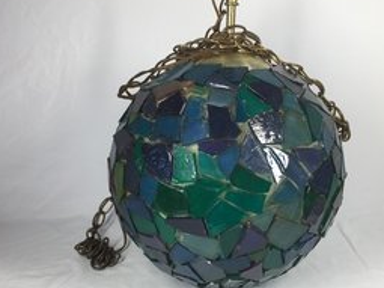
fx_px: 432
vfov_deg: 36.7
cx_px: 219
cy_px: 171
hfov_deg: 47.7
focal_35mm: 39
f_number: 2.2
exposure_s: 1/120
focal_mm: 4.15
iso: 40
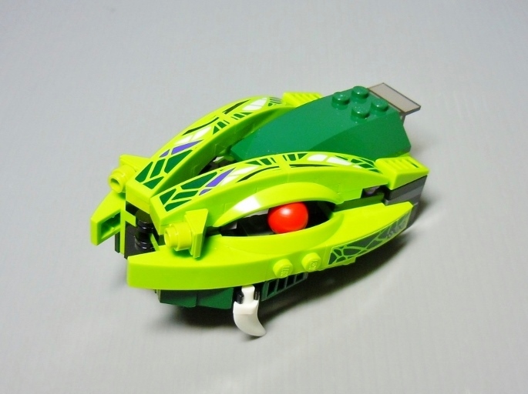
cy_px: 197
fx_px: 457
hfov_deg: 60.0
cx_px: 264
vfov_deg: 46.7
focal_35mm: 30
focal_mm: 5.4
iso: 200
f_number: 3.5
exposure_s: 1/25
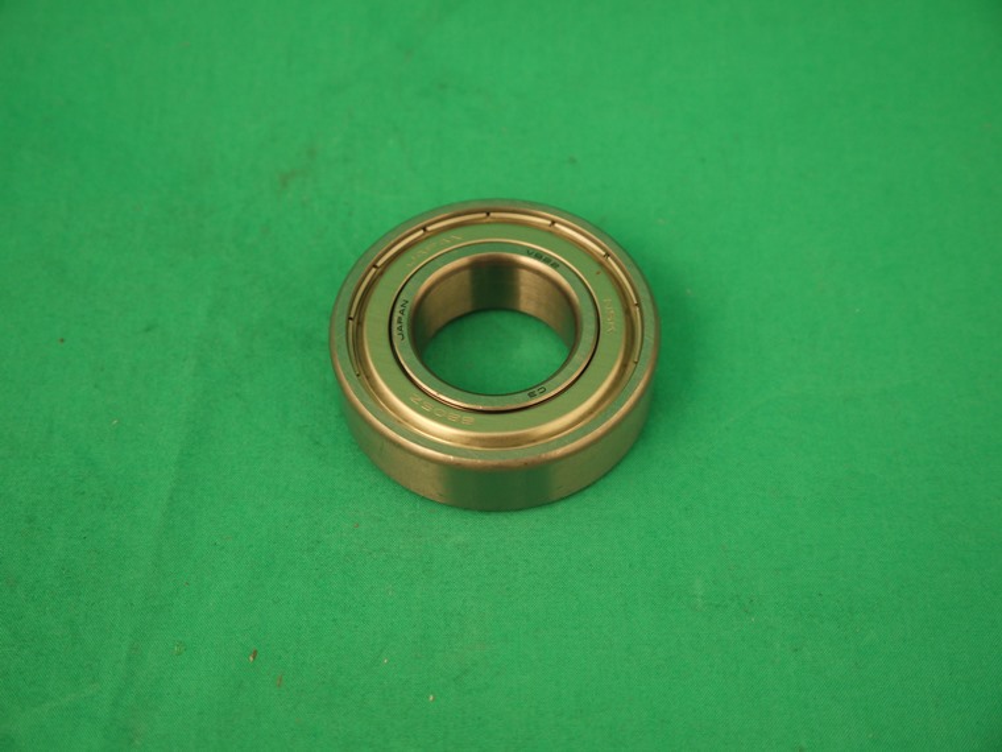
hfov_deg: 38.2
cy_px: 376
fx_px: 1447
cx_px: 501
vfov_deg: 29.1
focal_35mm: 50
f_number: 4.6
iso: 400
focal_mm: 25
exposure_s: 1/50
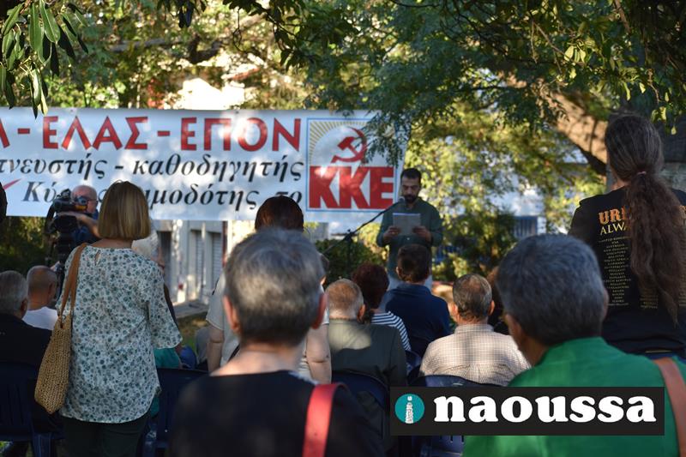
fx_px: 2000
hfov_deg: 19.5
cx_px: 343
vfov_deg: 13.0
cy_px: 228
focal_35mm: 105
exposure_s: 1/250
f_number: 6.3
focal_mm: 70
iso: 200
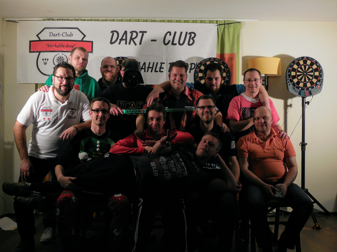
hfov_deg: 41.2
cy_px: 126
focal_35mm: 46
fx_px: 448
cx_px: 168
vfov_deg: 31.5
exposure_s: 1/40
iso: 125
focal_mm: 8.2
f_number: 3.8
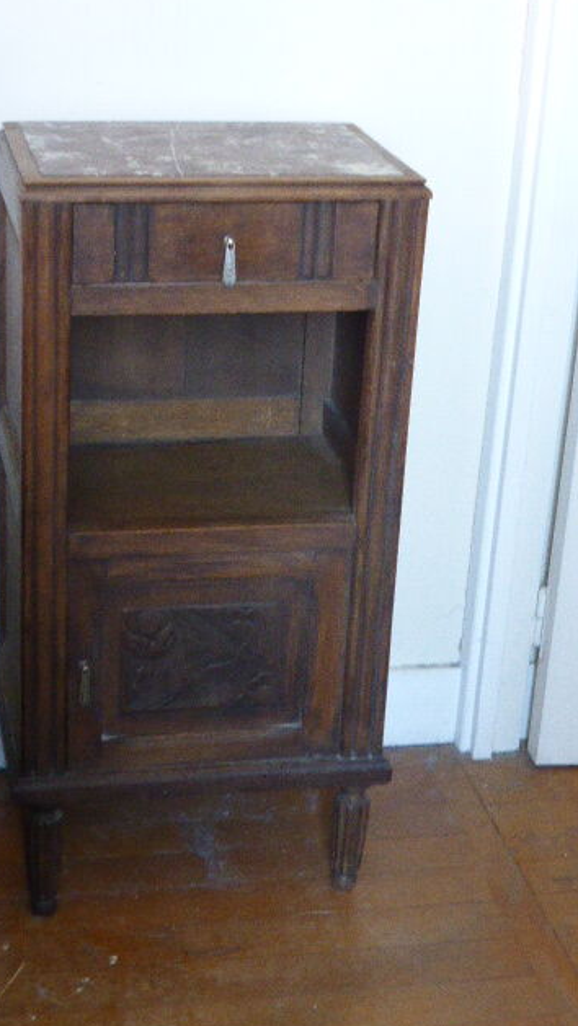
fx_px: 1961
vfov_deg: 29.3
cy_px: 512
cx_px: 266
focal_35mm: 72
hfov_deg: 16.8
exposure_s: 1/13
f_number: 4.8
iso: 800
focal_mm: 11
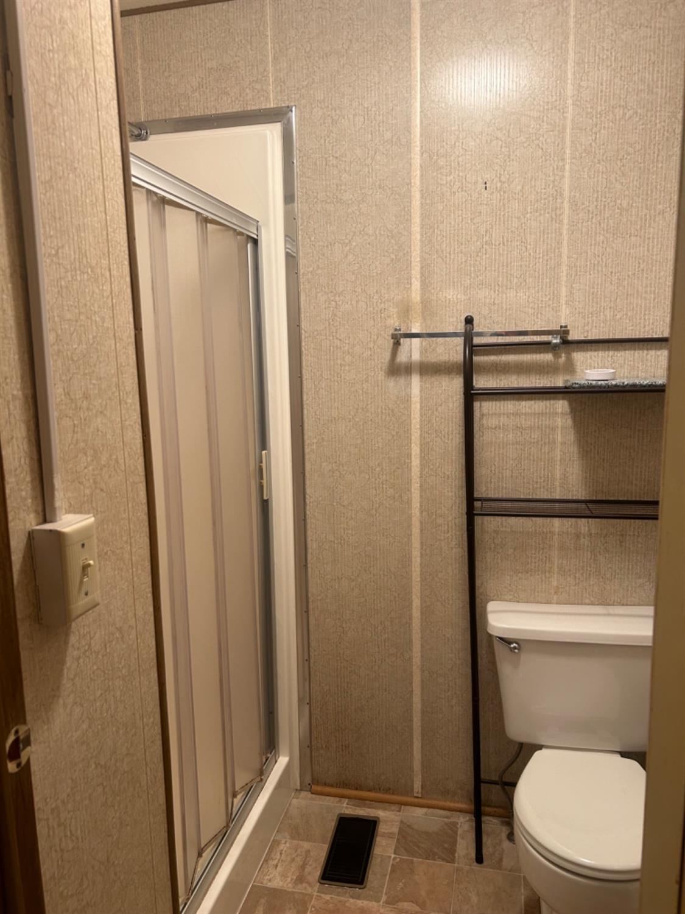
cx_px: 342
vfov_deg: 67.3
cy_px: 457
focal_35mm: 26
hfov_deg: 53.1
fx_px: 686
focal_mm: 5.7
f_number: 1.5
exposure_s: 1/60
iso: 100
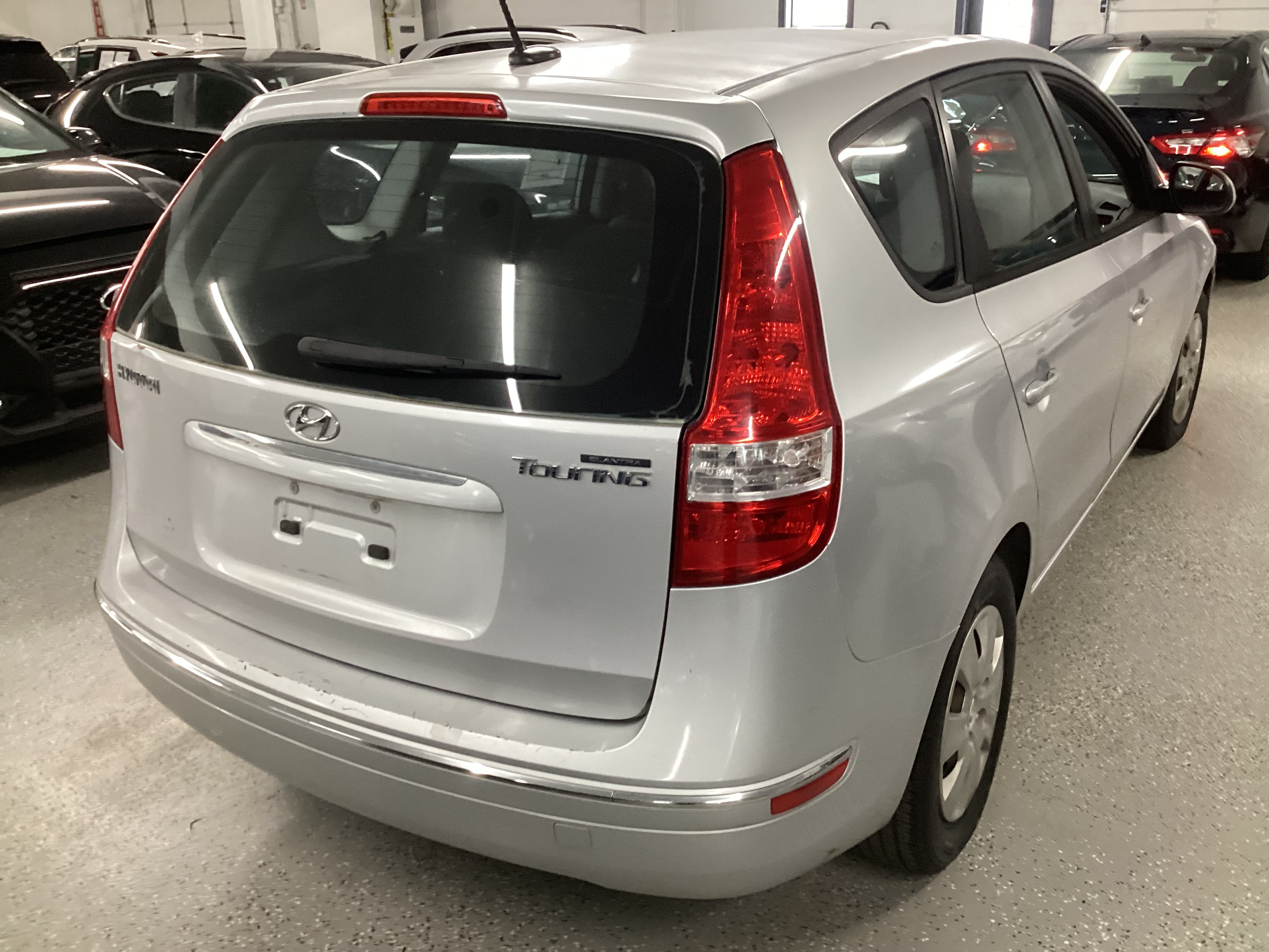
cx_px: 634
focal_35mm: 31
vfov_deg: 45.4
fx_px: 1136
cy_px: 476
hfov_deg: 58.4
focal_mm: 3.3
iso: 250
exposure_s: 1/60
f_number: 2.4
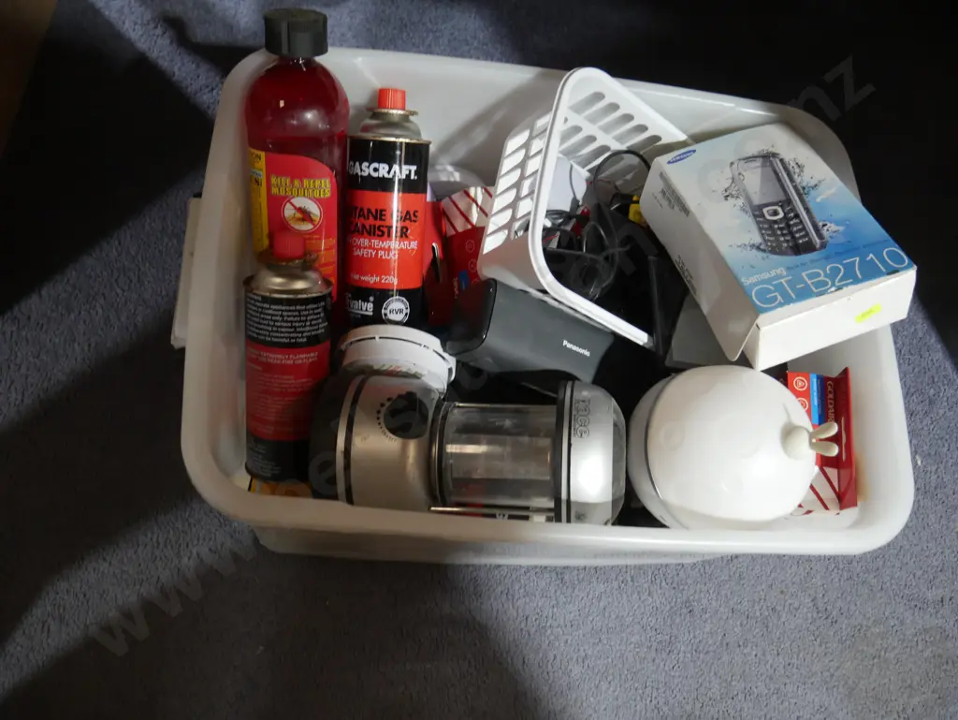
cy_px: 360
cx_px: 479
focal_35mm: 30
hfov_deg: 59.9
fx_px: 831
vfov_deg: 46.8
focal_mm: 15
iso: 1000
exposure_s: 1/60
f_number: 3.6
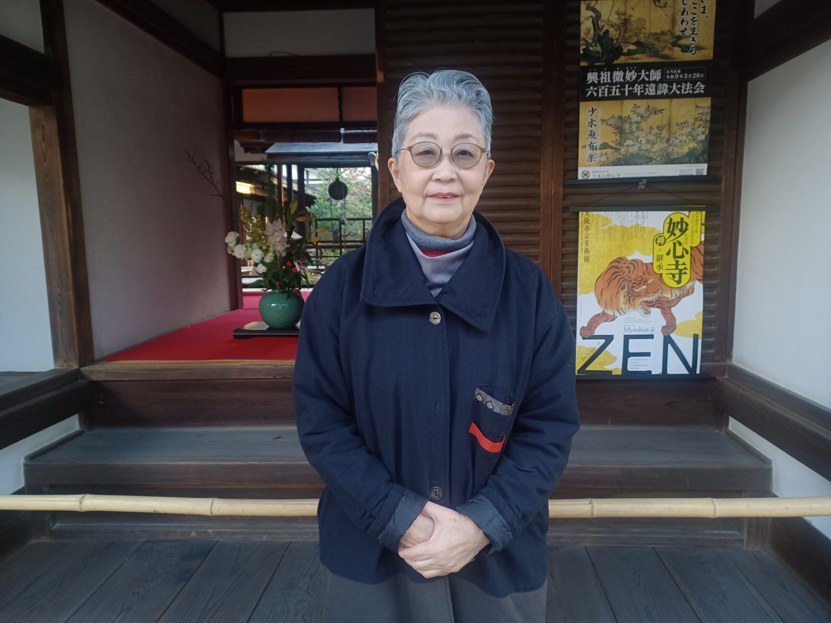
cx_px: 416
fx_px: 600
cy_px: 312
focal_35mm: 25
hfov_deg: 69.4
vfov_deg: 54.9
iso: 250
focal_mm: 4.6
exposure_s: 1/60
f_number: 1.8
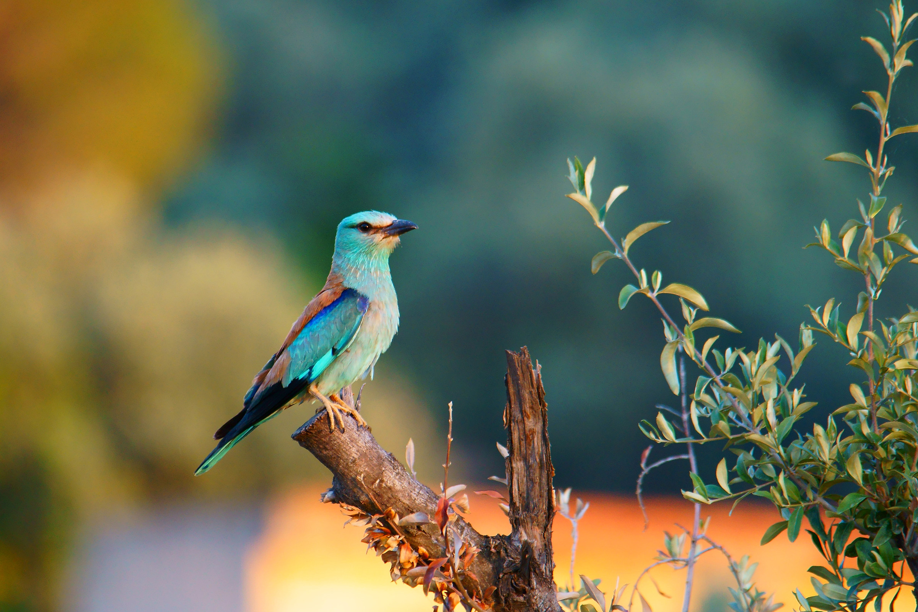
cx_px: 459
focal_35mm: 750
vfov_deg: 1.8
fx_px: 19120
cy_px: 306
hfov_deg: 2.8
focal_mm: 500
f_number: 8
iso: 800
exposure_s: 1/100
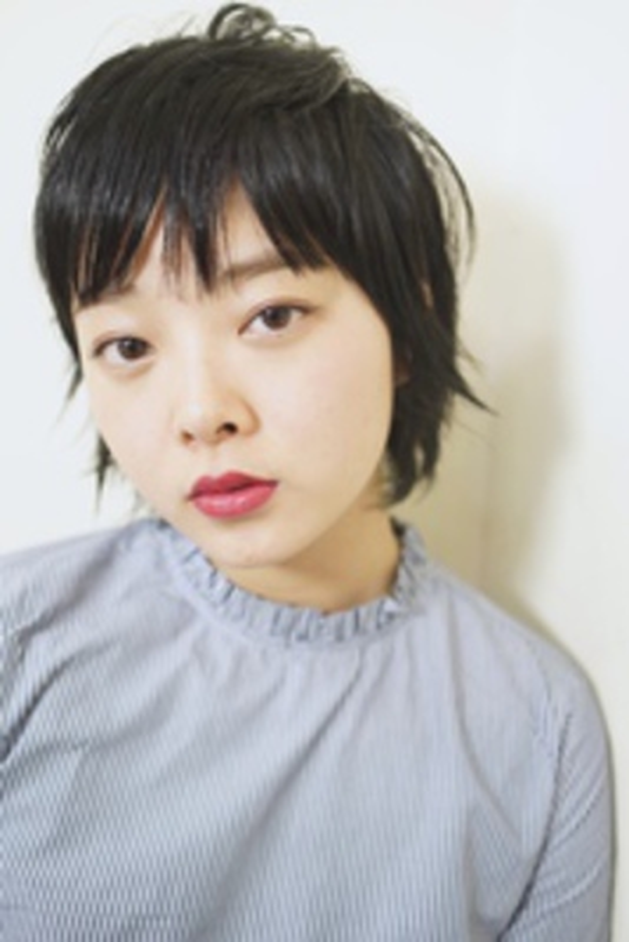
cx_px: 314
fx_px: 943
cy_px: 471
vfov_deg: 53.1
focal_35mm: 36
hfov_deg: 36.9
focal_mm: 24
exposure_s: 1/160
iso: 800
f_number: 1.8
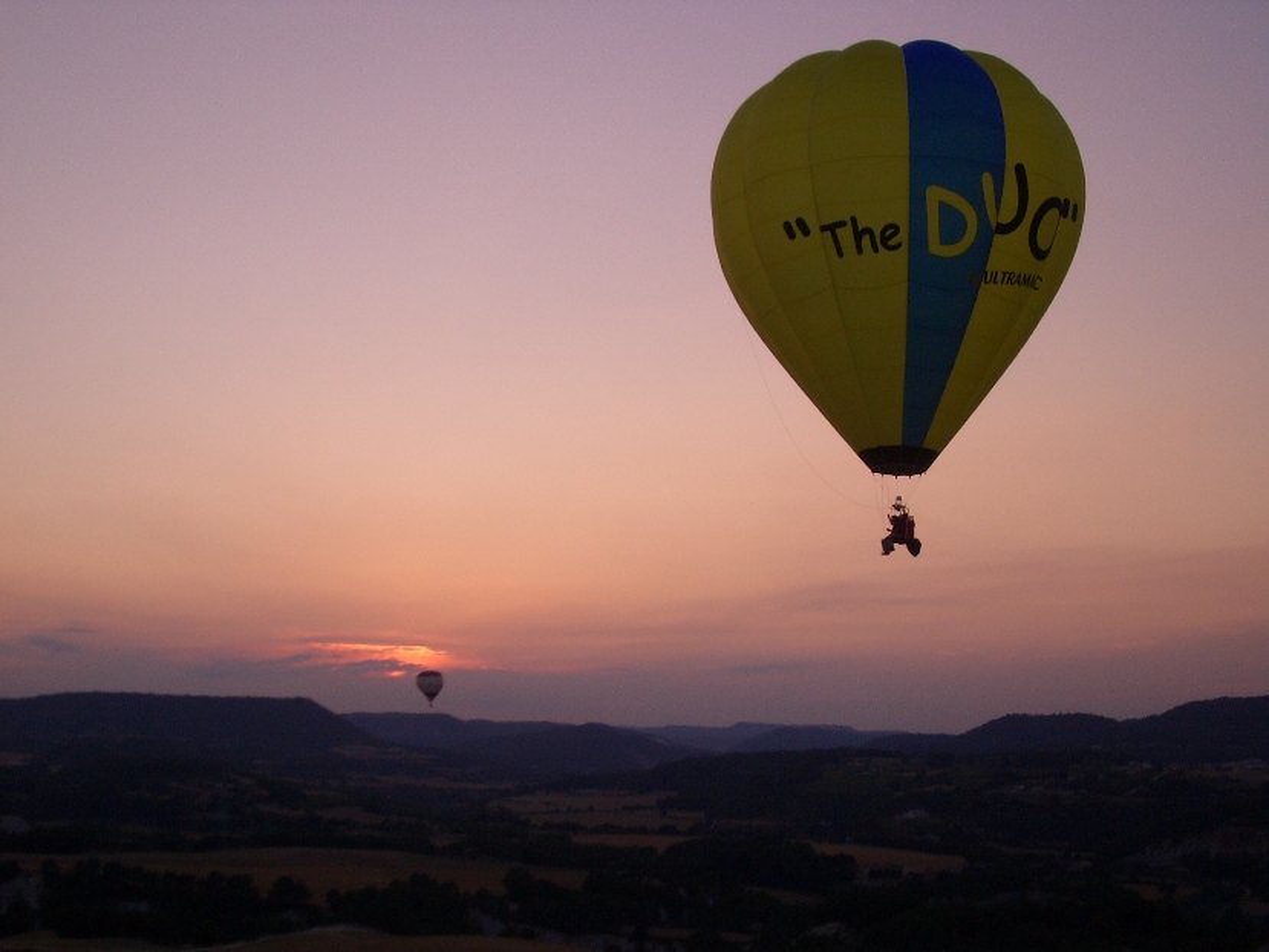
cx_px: 634
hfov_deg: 45.8
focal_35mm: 41
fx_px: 1503
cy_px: 476
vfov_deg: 35.1
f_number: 4.6
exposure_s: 1/160
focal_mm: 6.8
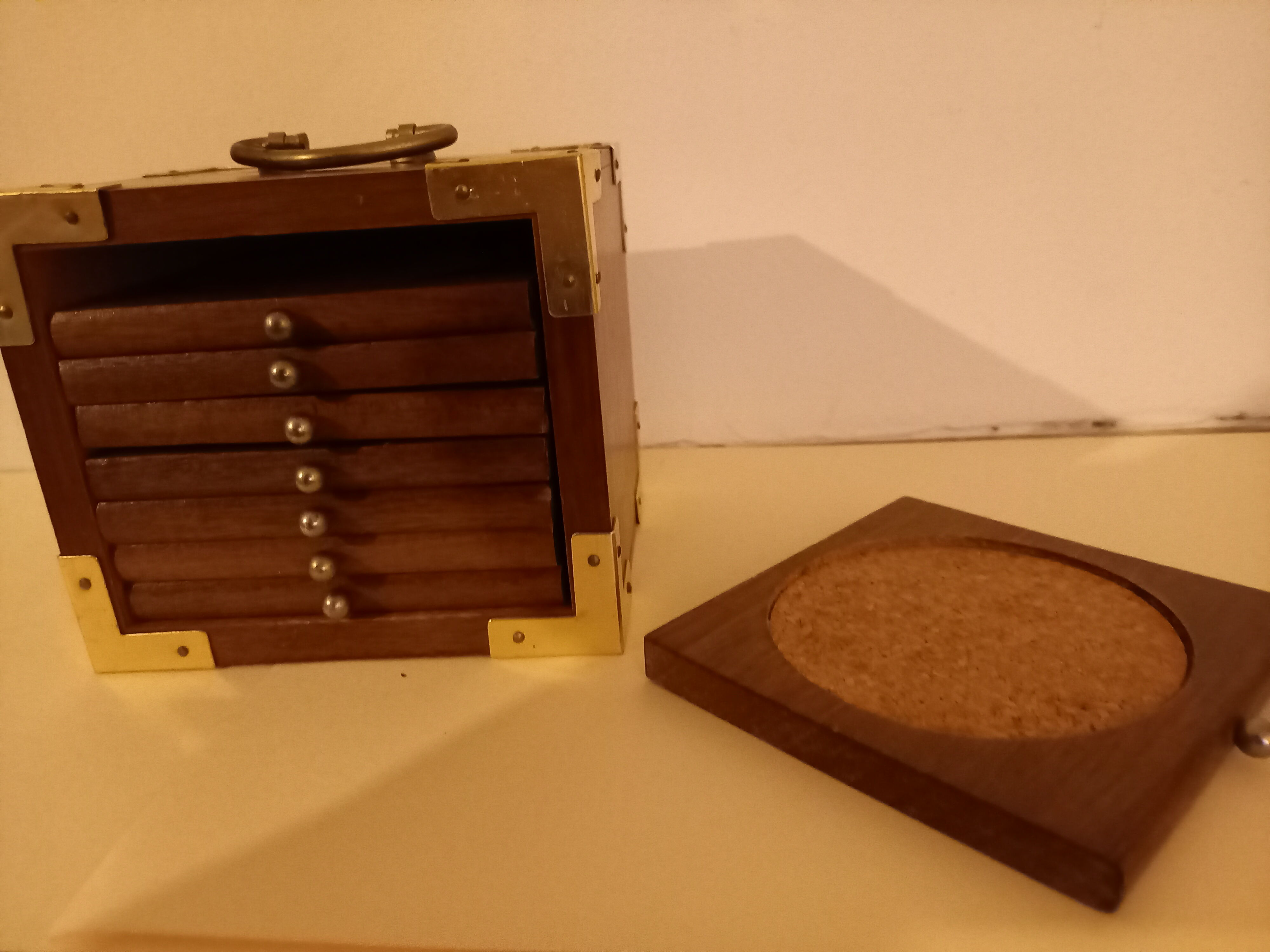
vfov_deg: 54.9
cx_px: 635
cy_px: 476
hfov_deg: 69.4
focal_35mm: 25
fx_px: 917
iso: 1250
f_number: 2
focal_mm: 4.6
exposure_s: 1/16.7
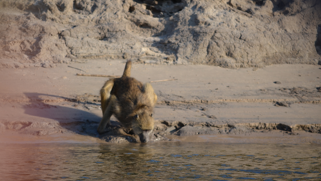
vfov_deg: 2.6
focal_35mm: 472
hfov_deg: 4.6
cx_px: 160
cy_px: 94
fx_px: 4018
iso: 200
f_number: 5.6
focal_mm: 300
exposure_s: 1/500
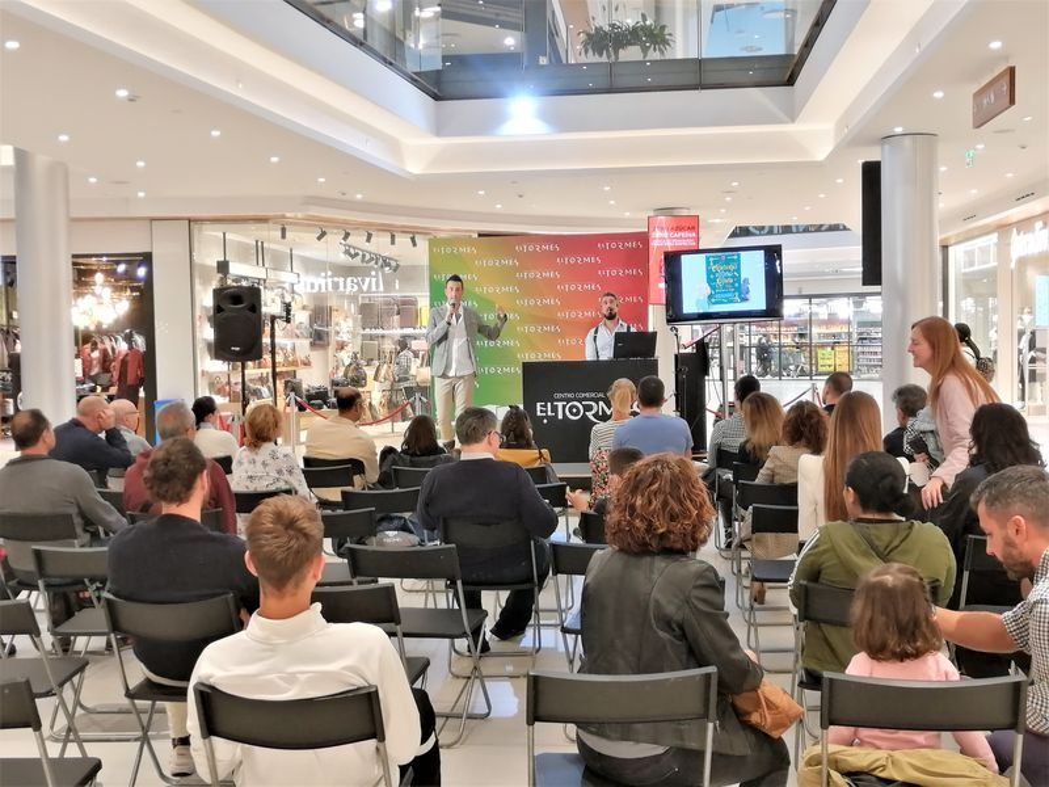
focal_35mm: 43
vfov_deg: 33.6
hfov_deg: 43.9
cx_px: 524
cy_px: 394
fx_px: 1303
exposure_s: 1/50
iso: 160
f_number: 1.8
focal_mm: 3.96
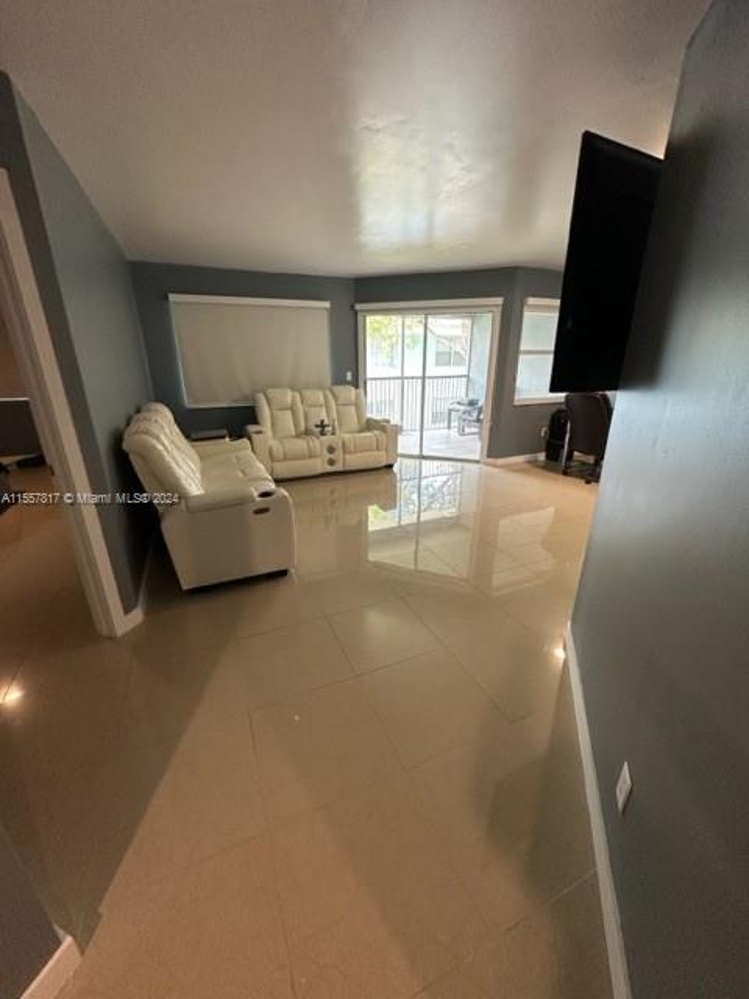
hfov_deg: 85.7
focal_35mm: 14
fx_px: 404
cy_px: 500
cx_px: 374
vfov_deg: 102.1
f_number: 2.2
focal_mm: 2.22
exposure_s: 1/60
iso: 160
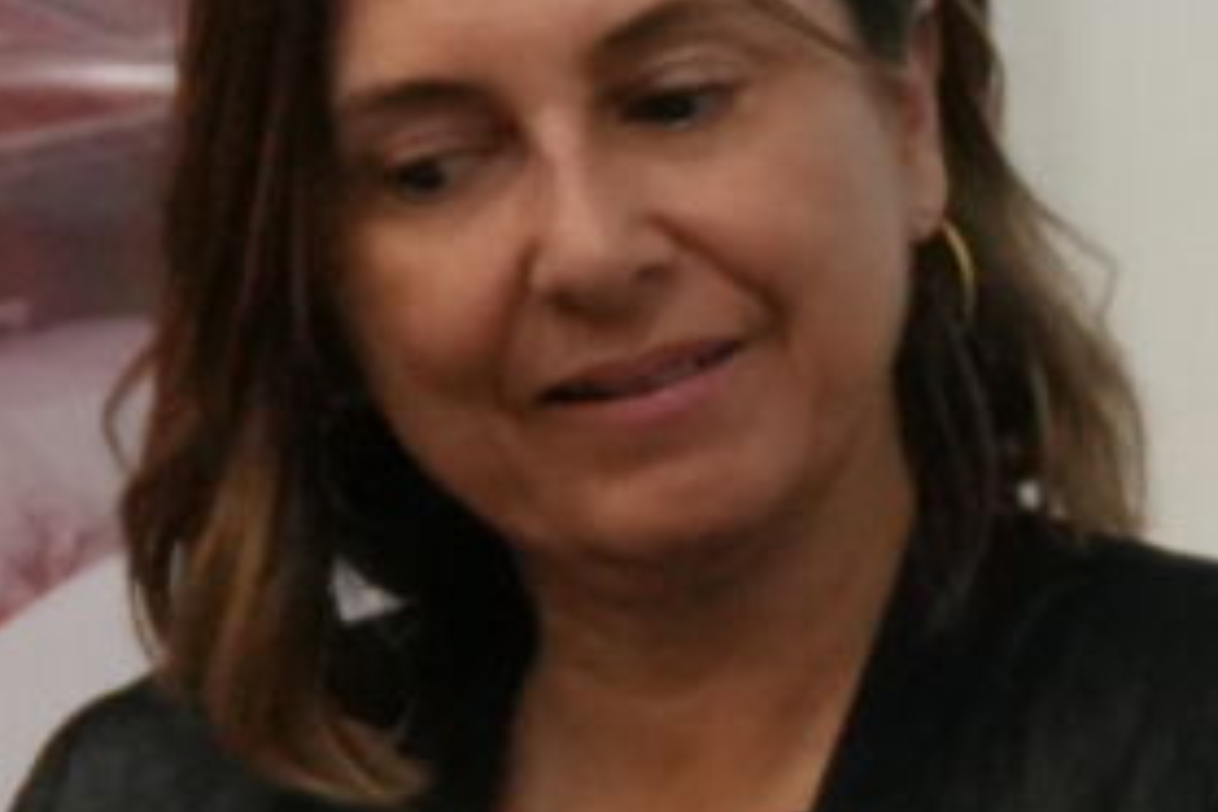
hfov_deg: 7.4
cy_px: 463
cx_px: 2174
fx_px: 9131
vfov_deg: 5.1
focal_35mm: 270
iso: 5000
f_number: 5
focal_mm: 31
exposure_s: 1/160
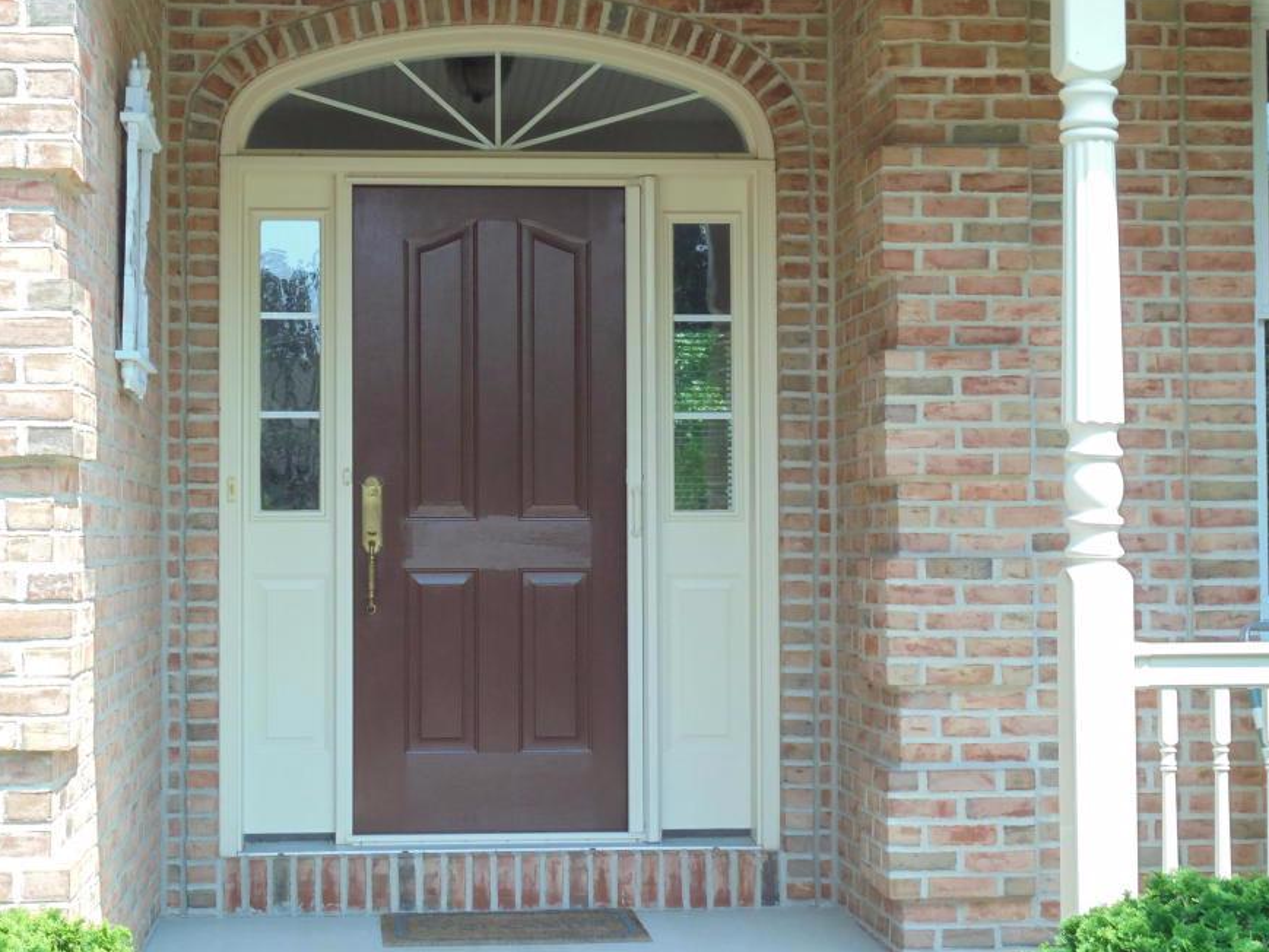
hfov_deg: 29.4
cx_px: 558
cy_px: 416
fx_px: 2420
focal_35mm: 66
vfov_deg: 22.2
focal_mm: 10.1
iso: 100
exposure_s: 1/100
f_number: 5.2
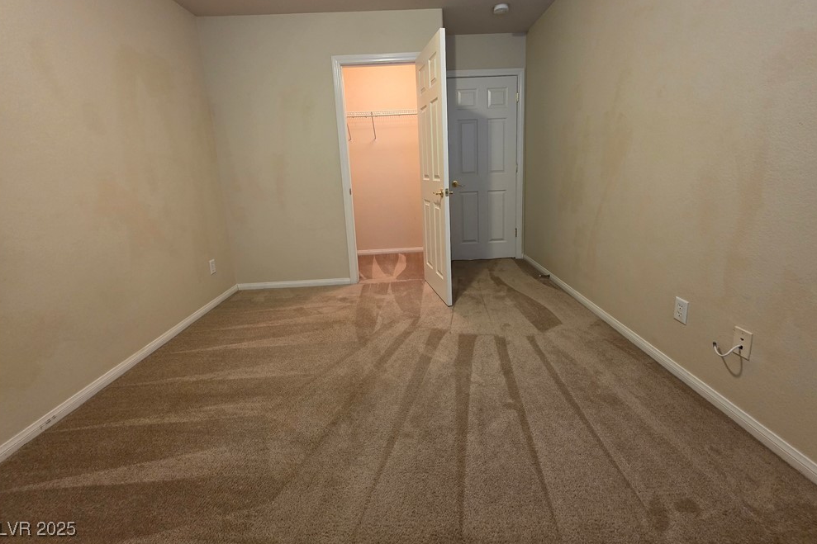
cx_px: 416
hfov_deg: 104.3
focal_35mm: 14
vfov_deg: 80.6
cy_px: 230
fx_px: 318
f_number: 1.9
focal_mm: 2.2
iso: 400
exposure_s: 1/60
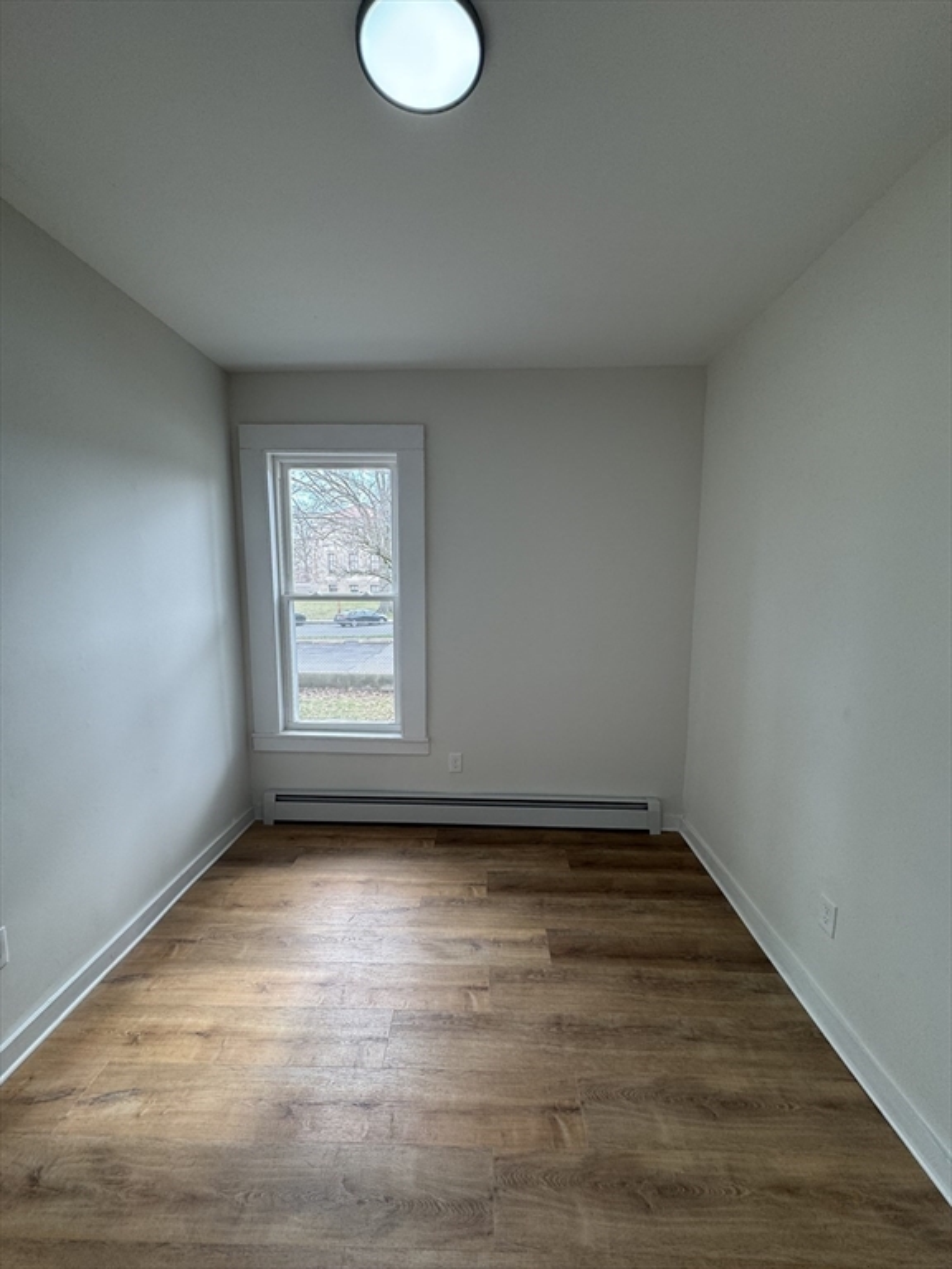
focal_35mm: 14
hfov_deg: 85.7
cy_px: 634
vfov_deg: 102.1
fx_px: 513
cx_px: 476
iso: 64
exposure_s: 1/120
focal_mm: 2.22
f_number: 2.2
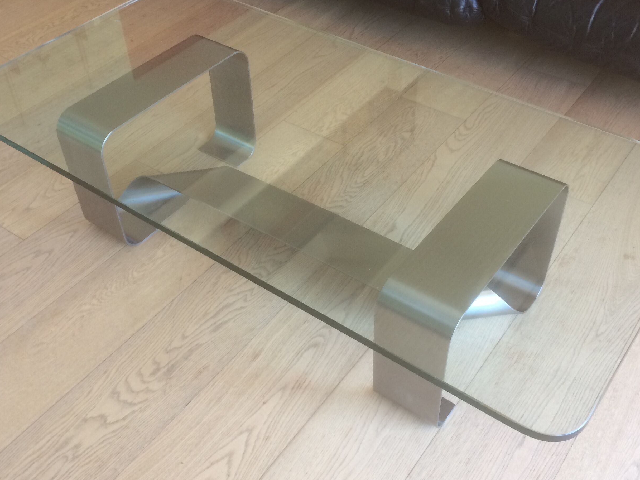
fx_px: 721
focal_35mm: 39
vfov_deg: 36.8
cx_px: 331
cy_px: 244
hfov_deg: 47.9
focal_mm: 4.15
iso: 40
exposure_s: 1/33
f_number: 2.2
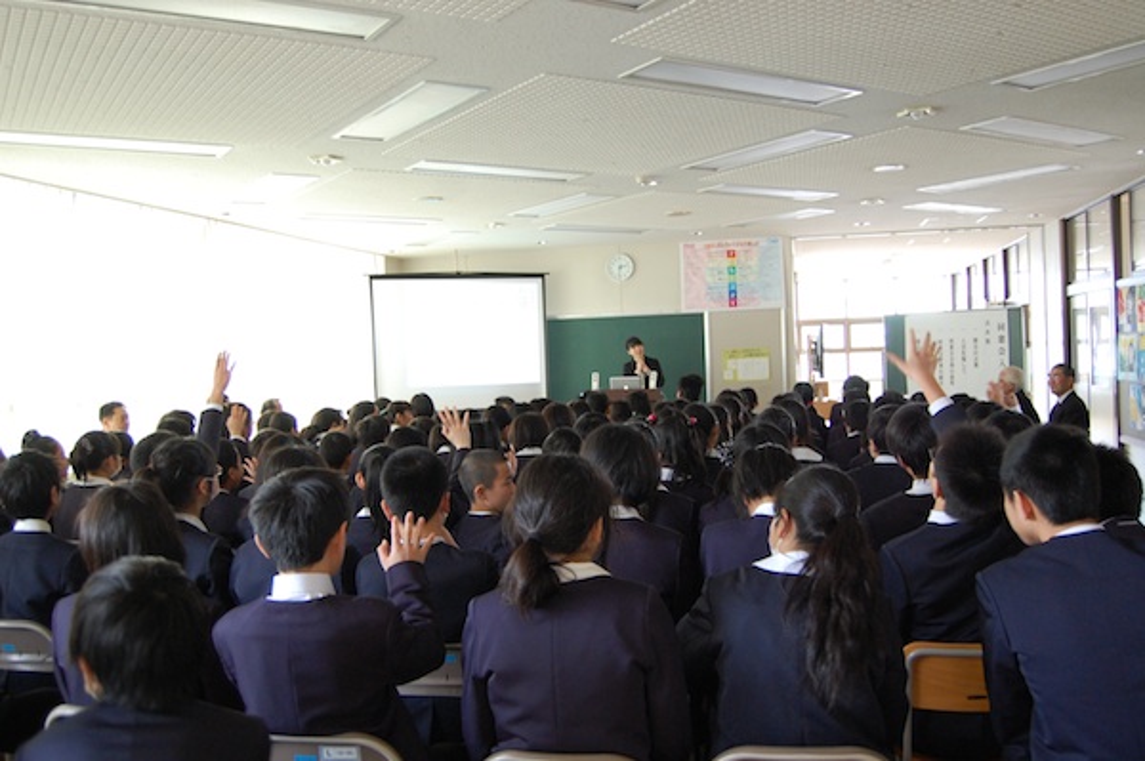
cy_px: 380
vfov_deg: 39.9
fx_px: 1049
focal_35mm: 33
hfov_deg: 57.3
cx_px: 572
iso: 800
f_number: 3.8
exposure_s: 1/25
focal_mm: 22
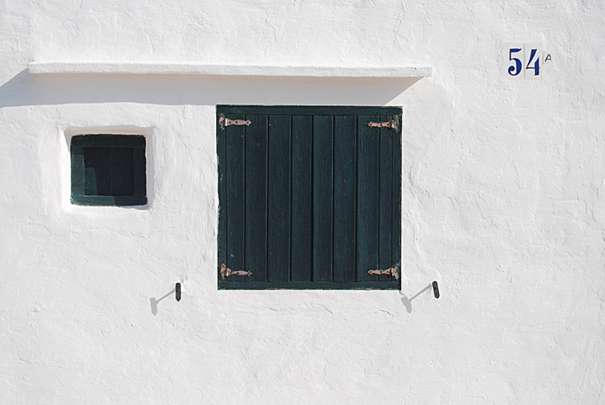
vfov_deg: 25.8
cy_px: 202
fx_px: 884
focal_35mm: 52
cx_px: 302
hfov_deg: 37.8
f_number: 6.3
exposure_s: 1/640
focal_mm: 35
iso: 100
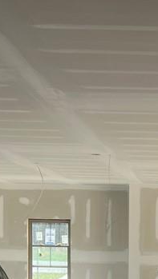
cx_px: 194
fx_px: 617
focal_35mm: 83
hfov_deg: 14.1
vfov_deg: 24.4
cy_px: 281
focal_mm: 5.7
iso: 50
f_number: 1.5
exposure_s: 1/769
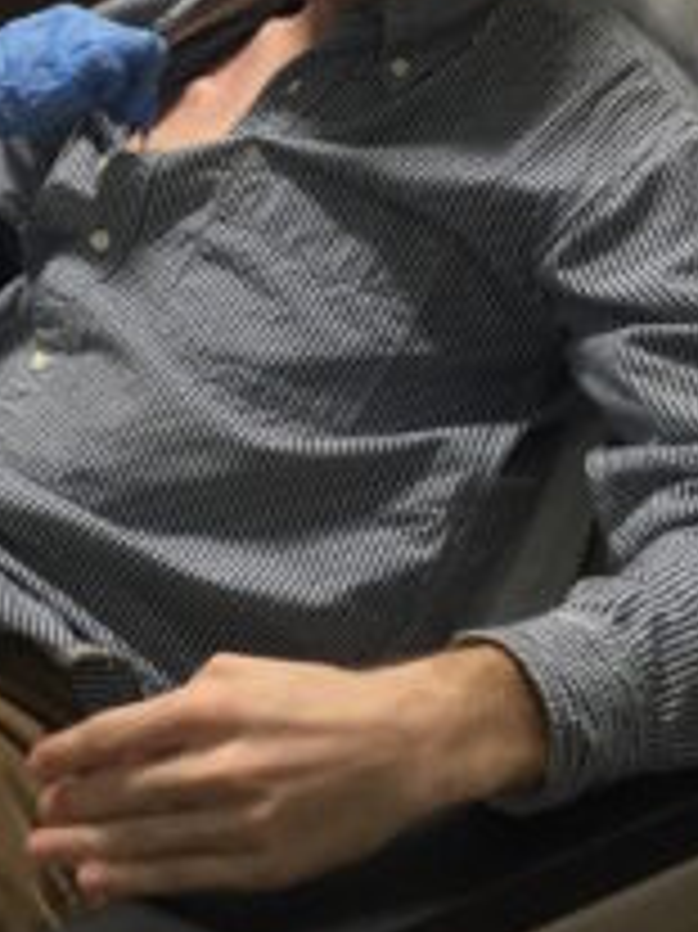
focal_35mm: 84
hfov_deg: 16.9
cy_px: 135
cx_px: -104
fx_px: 2261
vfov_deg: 22.8
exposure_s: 1/15
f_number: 2.2
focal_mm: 4.15
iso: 80
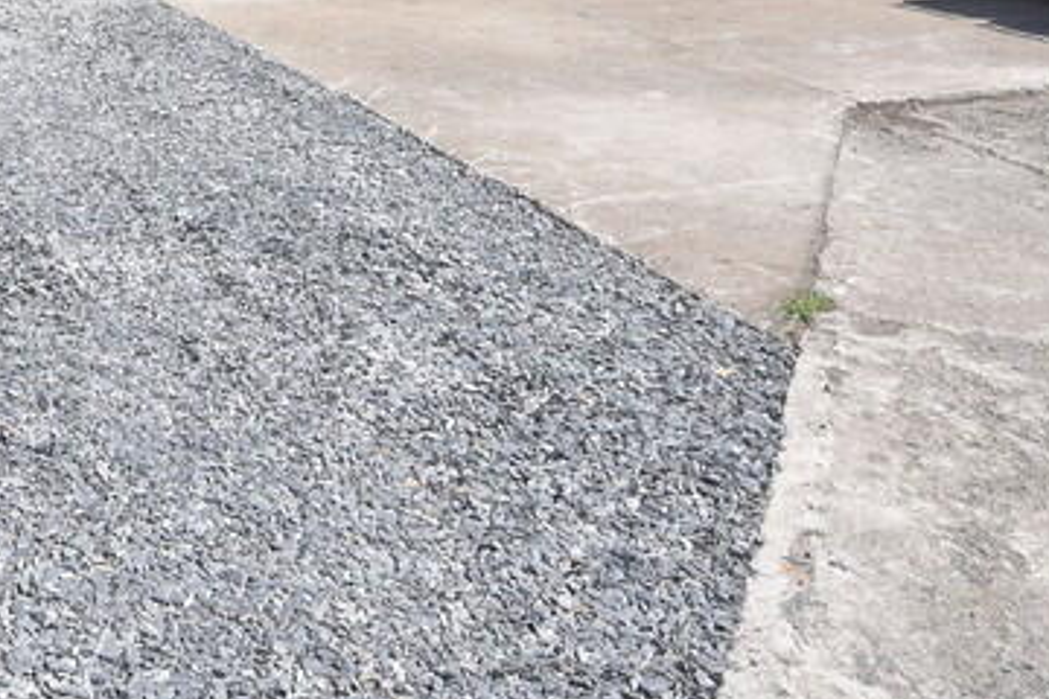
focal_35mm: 55
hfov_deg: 34.1
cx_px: 111
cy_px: -103
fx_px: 1615
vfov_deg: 22.8
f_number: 9
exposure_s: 1/320
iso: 200
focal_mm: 13
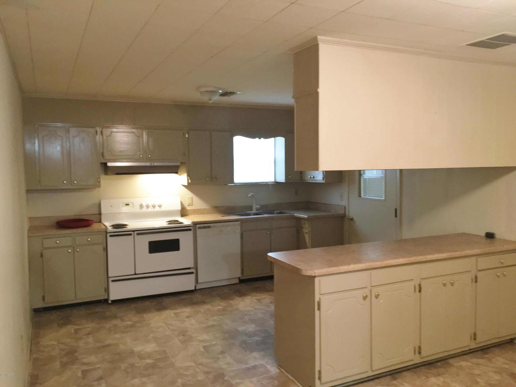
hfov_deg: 61.7
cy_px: 194
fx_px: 432
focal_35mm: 29
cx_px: 258
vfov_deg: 48.2
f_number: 2.2
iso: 200
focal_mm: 4.15
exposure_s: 1/20
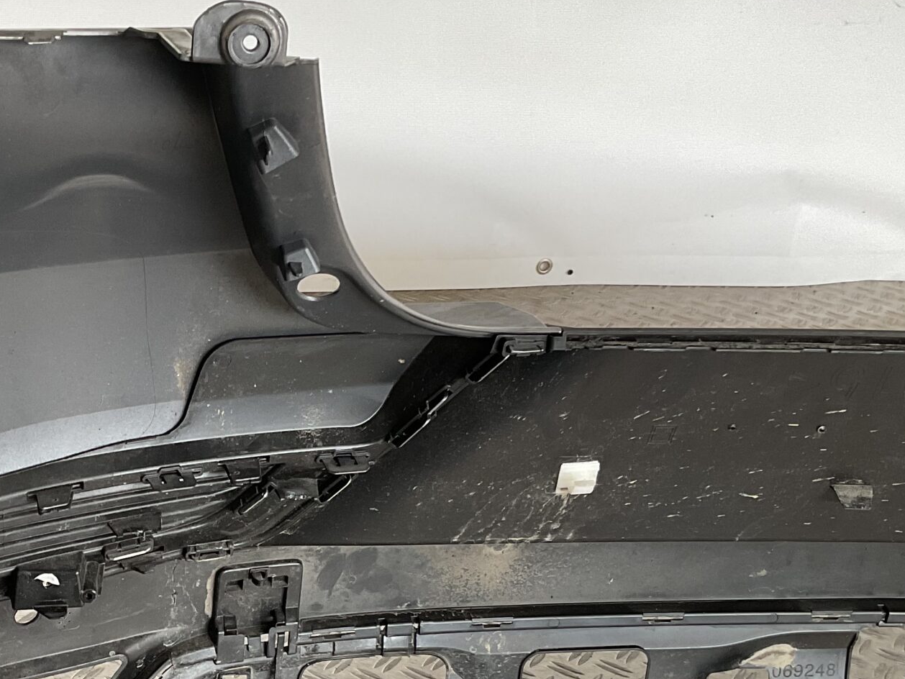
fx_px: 1543
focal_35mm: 59
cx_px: 155
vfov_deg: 24.5
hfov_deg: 31.7
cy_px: 532
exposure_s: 1/100
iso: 50
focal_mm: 3
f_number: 1.8
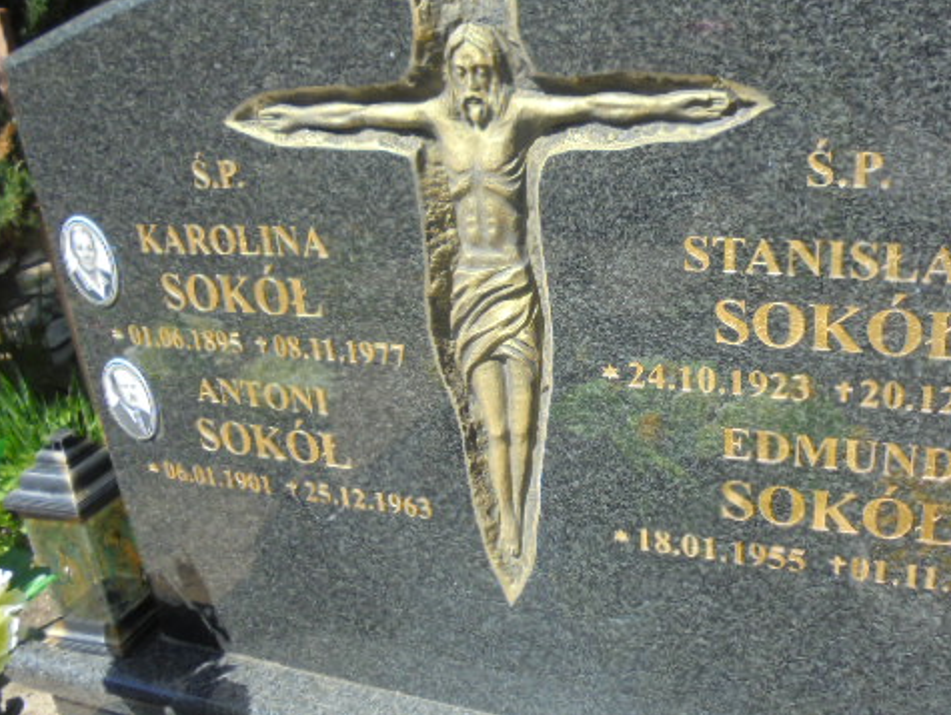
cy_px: 328
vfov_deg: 40.7
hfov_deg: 52.1
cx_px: 585
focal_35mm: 35
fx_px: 962
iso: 100
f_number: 3.5
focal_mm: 4.6
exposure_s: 1/640
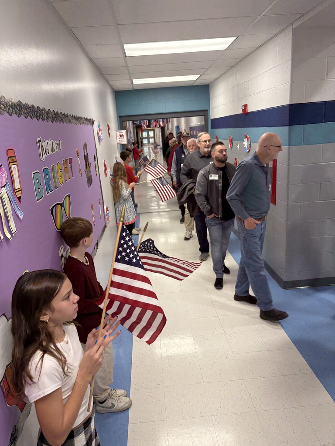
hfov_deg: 53.1
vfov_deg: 67.3
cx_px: 168
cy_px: 223
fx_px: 335
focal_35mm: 26
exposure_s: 1/60
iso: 125
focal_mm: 5.96
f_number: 1.6
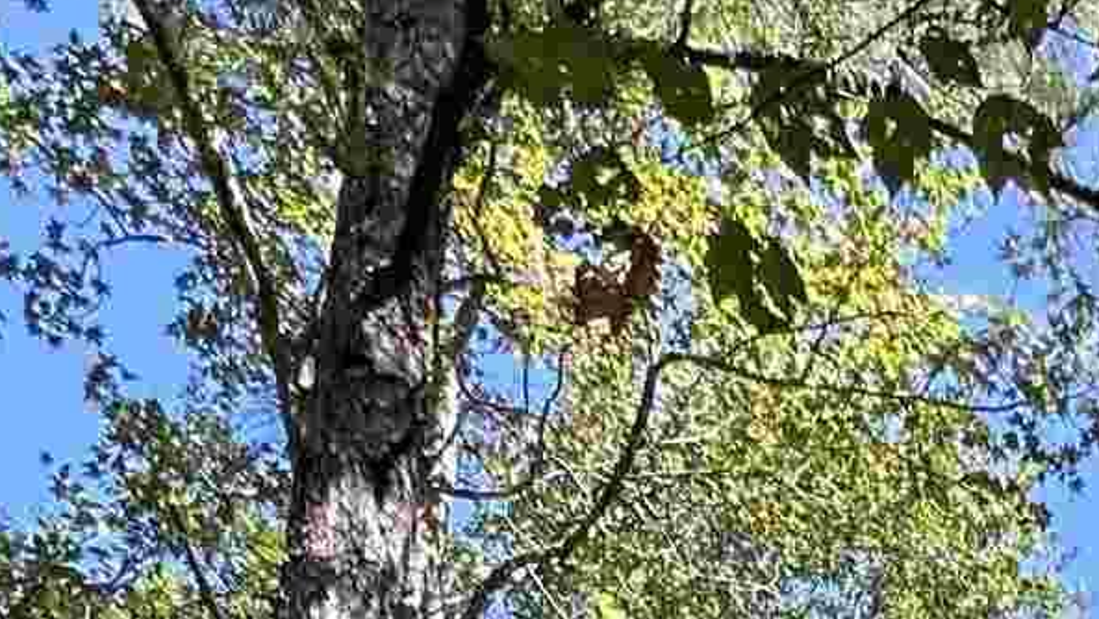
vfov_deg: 10.1
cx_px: 1611
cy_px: 1985
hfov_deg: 22.4
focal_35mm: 79
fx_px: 2303
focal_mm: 2.22
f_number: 2.2
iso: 40
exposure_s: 1/225
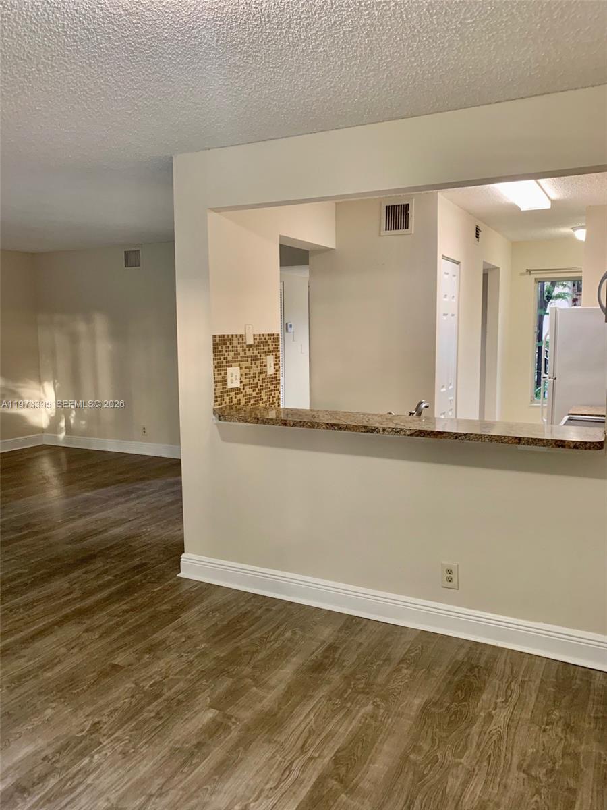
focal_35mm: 26
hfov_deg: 53.1
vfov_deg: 67.3
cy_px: 405
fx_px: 608
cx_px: 304
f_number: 1.8
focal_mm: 4.25
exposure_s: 1/60
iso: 160
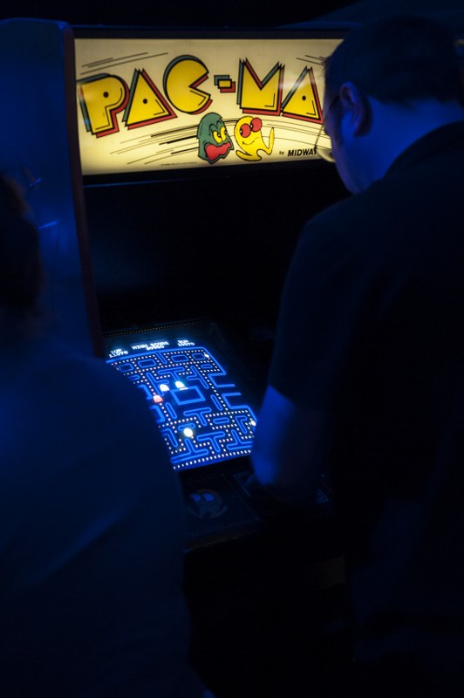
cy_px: 349
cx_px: 232
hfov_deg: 33.3
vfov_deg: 48.5
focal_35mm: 40
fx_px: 775
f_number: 2.8
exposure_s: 1/60
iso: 1600
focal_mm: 40
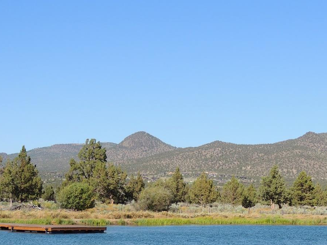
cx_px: 183
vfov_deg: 17.5
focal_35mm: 84
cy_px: 182
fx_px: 793
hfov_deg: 23.3
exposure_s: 1/1000
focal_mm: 8.9
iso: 100
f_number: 3.6
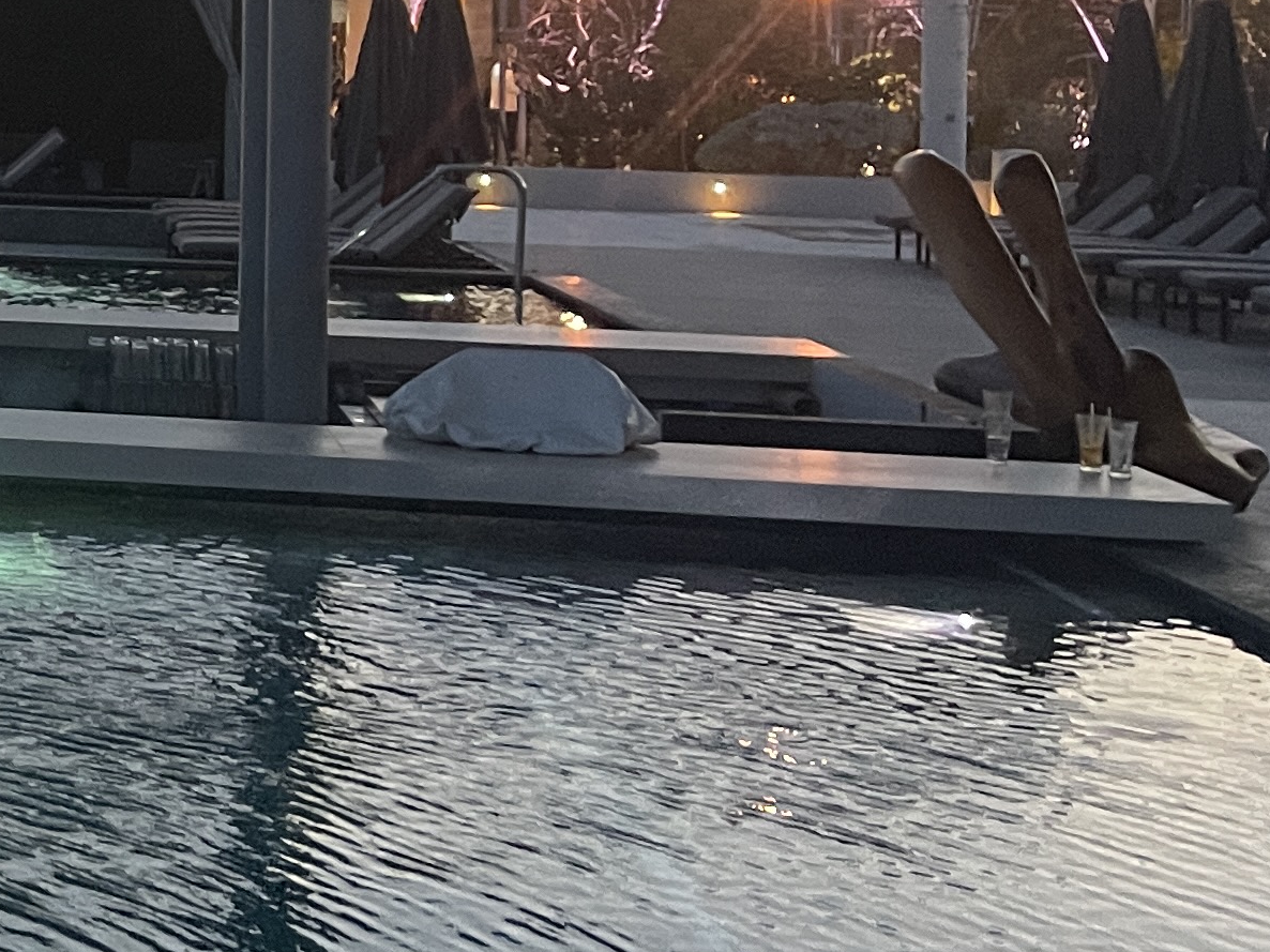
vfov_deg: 16.9
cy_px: -39
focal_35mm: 85
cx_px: -866
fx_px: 3118
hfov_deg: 18.9
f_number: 1.6
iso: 320
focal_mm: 5.1
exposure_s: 1/60
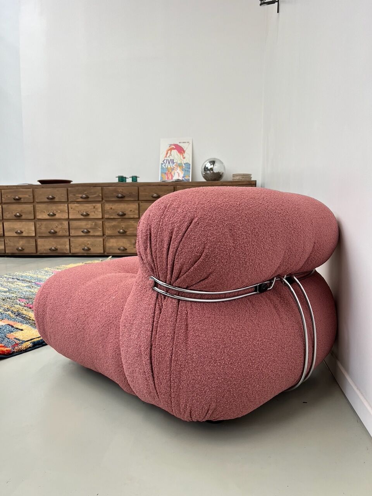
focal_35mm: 26
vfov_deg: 67.3
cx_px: 186
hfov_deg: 53.1
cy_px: 248
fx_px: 373
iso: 80
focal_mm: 5.7
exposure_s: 1/121
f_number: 1.5
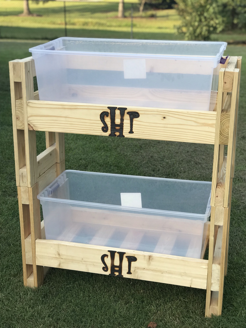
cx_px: 123
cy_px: 164
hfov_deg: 25.7
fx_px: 540
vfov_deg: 33.8
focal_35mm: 57
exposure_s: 1/139
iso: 20
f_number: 2.8
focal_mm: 6.6
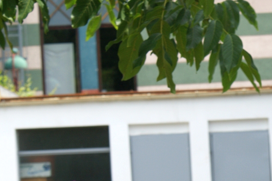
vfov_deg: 5.9
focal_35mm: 230
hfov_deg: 8.9
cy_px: 218
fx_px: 1737
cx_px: 240
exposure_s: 1/160
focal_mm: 60
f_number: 8
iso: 100
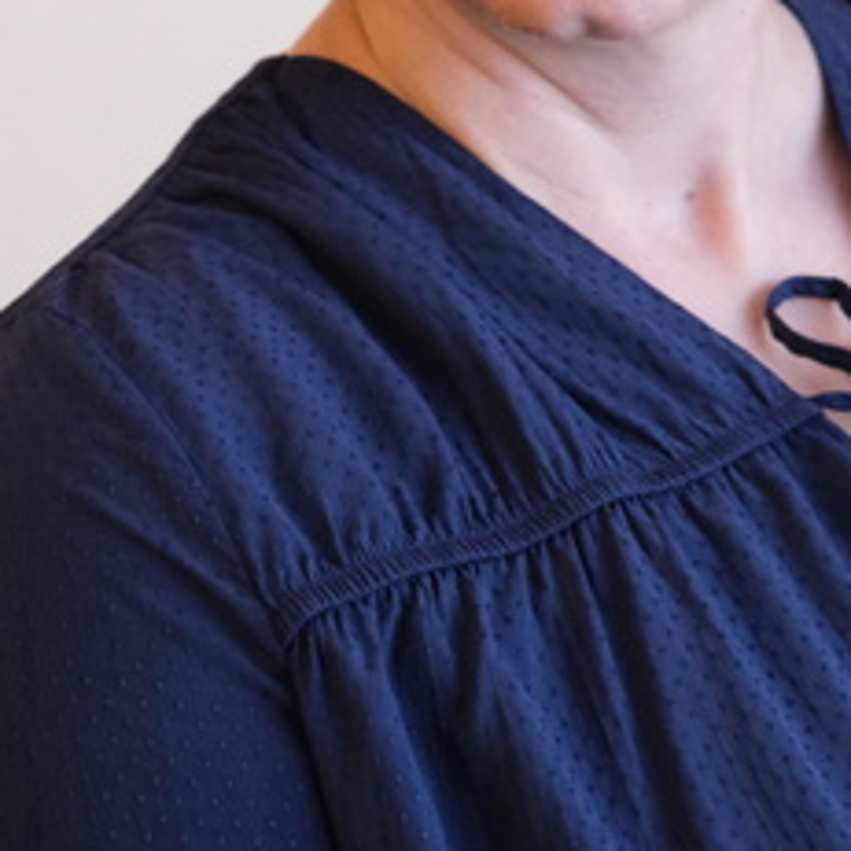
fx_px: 3866
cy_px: -37
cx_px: 549
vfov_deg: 12.4
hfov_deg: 12.5
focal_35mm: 139
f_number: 4
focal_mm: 46.6
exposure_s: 1/125
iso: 5000
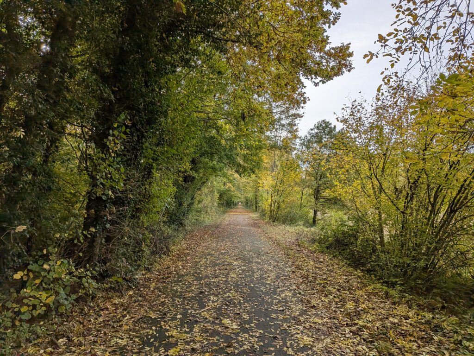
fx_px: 329
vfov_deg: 56.8
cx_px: 237
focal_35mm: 24
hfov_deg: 71.6
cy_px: 178
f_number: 1.7
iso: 31
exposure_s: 1/1133
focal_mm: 4.53
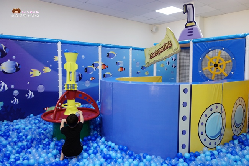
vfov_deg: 46.4
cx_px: 124
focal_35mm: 28
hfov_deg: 65.5
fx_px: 194
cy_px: 83
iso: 125
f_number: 1.8
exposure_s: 1/100
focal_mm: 10.4
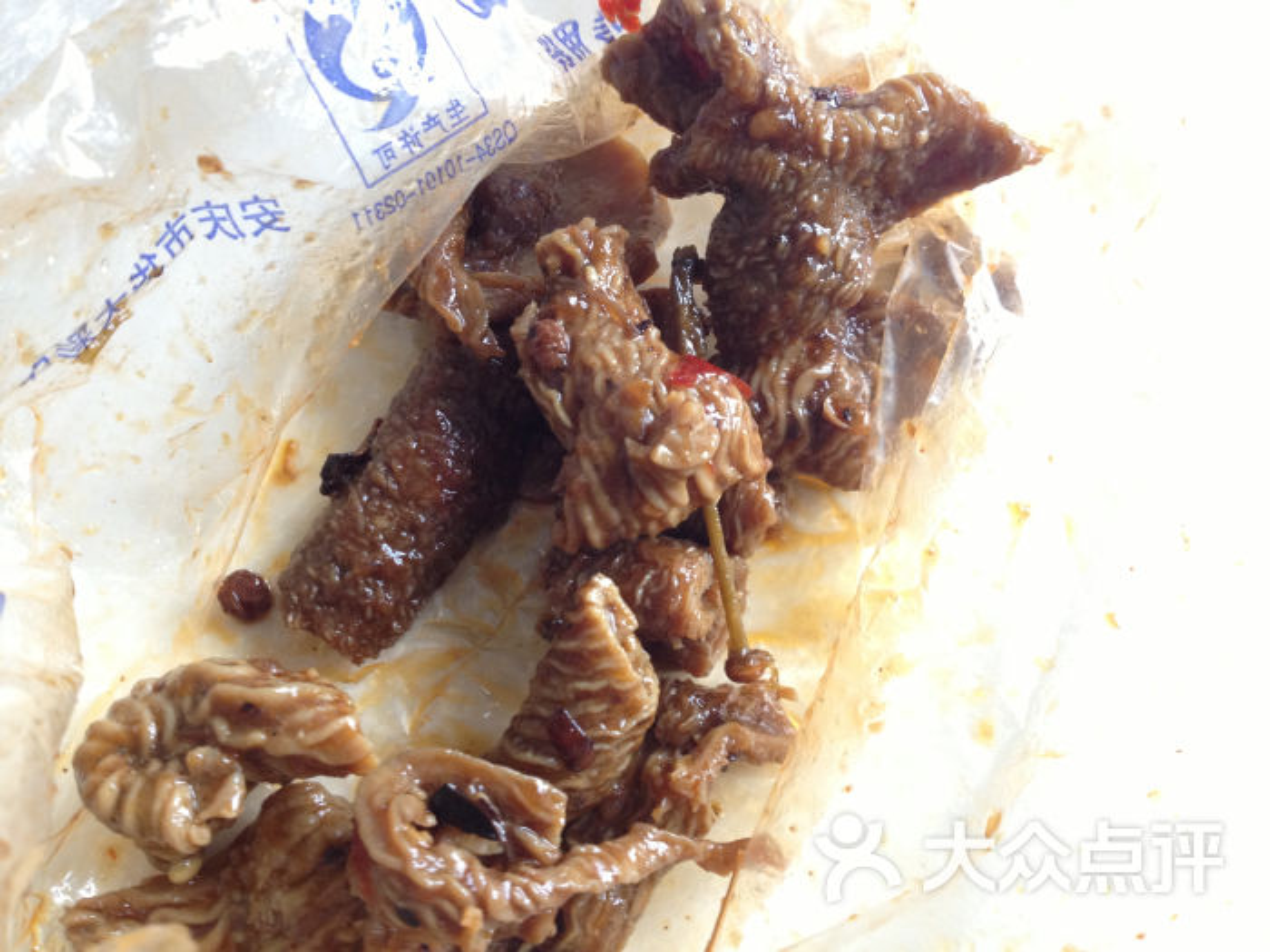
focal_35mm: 35
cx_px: 635
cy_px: 476
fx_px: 1284
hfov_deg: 52.6
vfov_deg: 40.7
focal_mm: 4.28
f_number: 2.4
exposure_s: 1/20
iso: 125
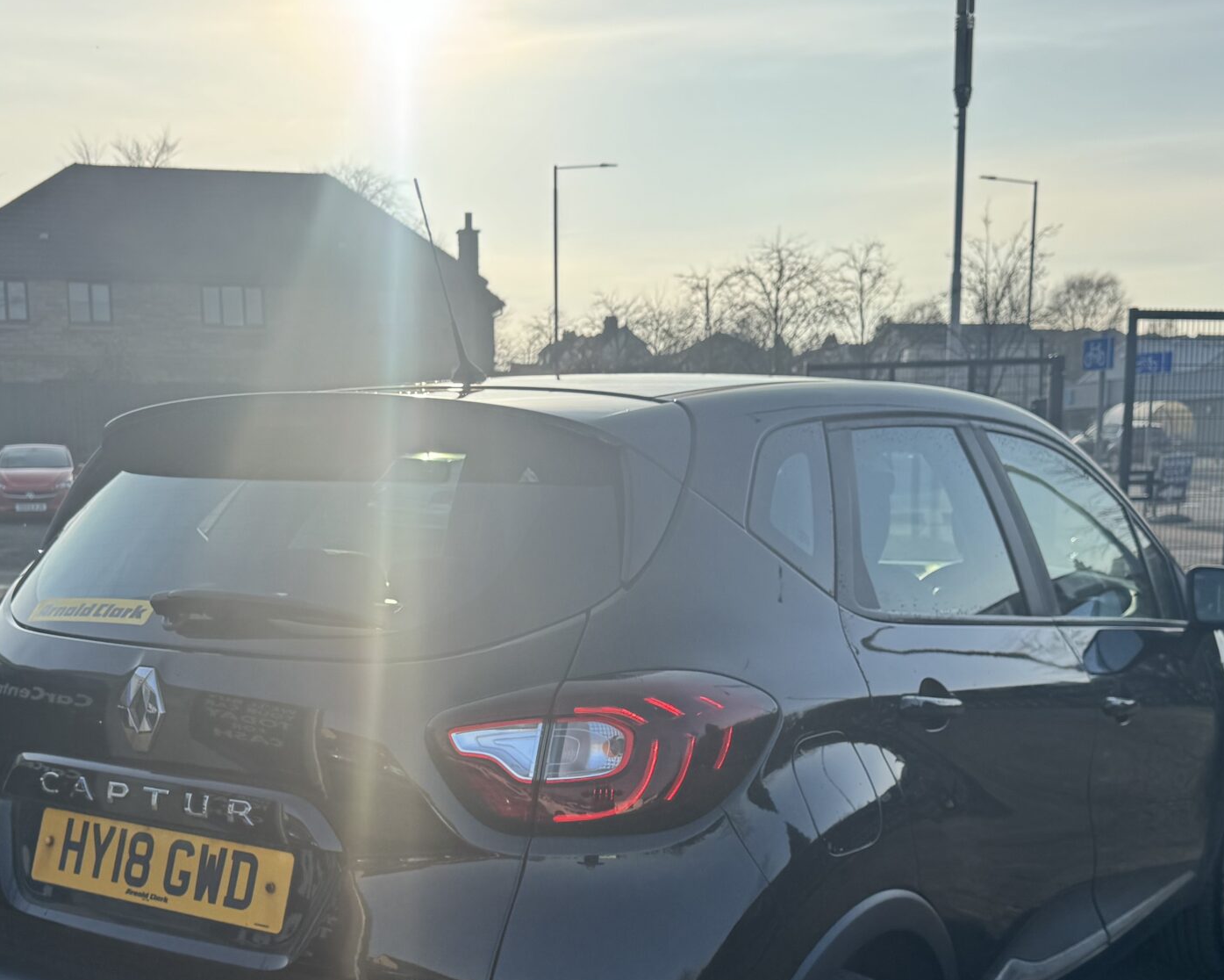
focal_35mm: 43
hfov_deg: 42.8
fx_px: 1558
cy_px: 726
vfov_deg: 34.2
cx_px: 546
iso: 80
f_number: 1.78
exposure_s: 1/4049
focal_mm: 6.76
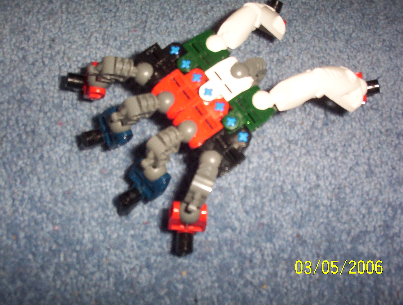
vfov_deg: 37.0
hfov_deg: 47.8
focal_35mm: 39
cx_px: 202
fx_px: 455
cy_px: 152
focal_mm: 6
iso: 140
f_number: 4.5
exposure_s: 1/30
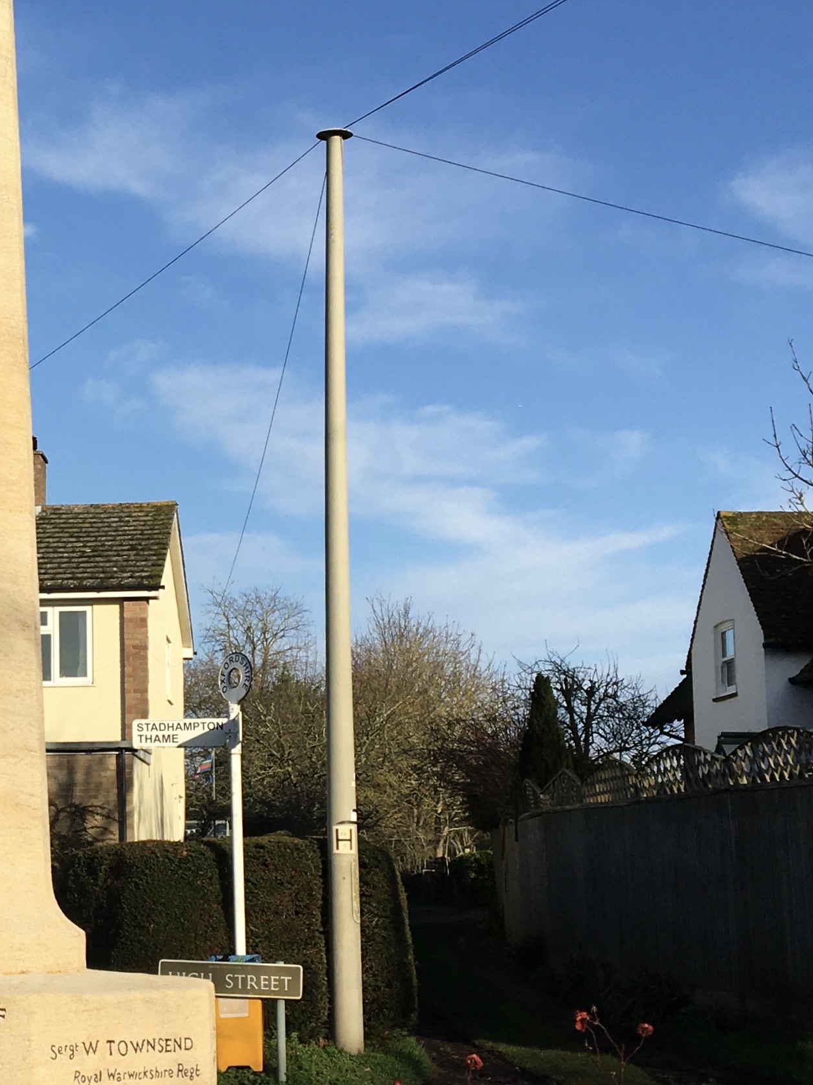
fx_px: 2162
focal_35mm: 69
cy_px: 634
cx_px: -14
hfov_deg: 20.6
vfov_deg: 28.1
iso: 25
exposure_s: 1/1637
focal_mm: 4.15
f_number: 2.2
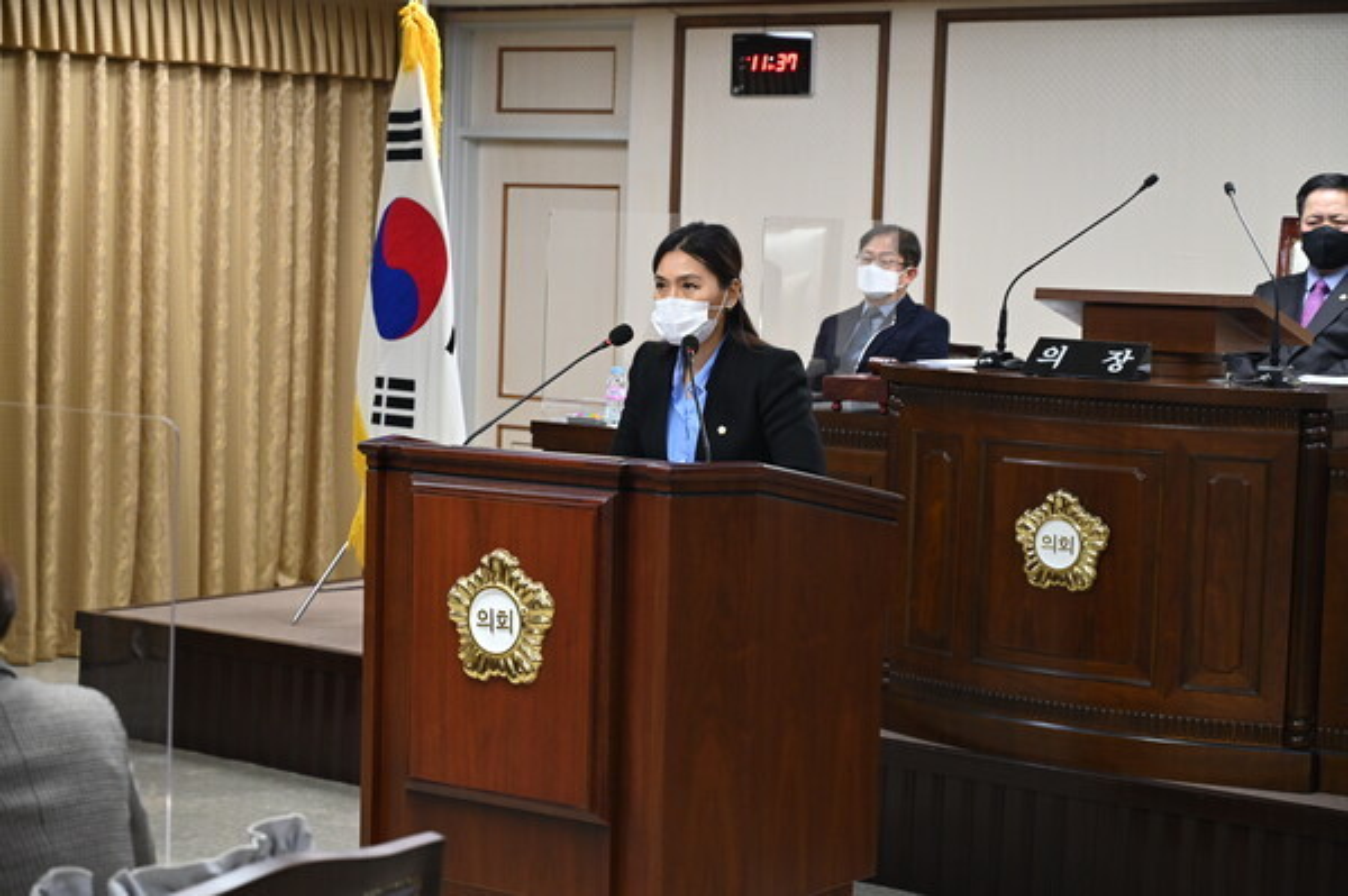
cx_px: 674
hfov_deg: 28.9
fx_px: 2619
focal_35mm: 70
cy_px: 448
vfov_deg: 19.4
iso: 1250
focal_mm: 70
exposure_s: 1/80
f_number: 5
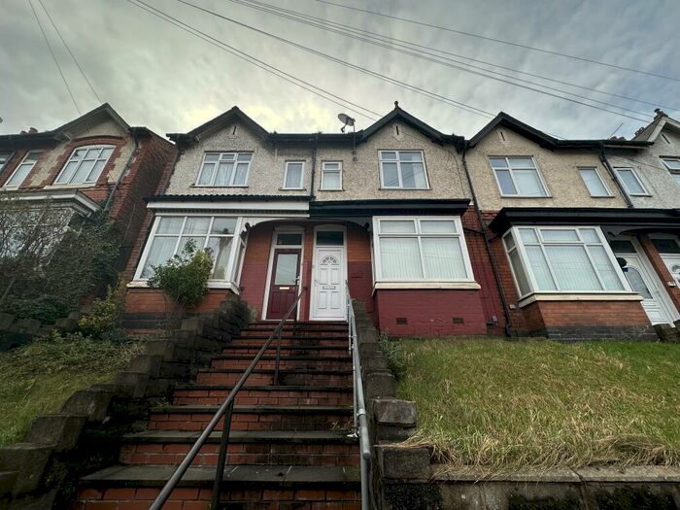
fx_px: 275
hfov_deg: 102.1
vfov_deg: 85.7
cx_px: 340
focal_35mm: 14
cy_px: 255
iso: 40
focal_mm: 2.22
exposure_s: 1/636
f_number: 2.2
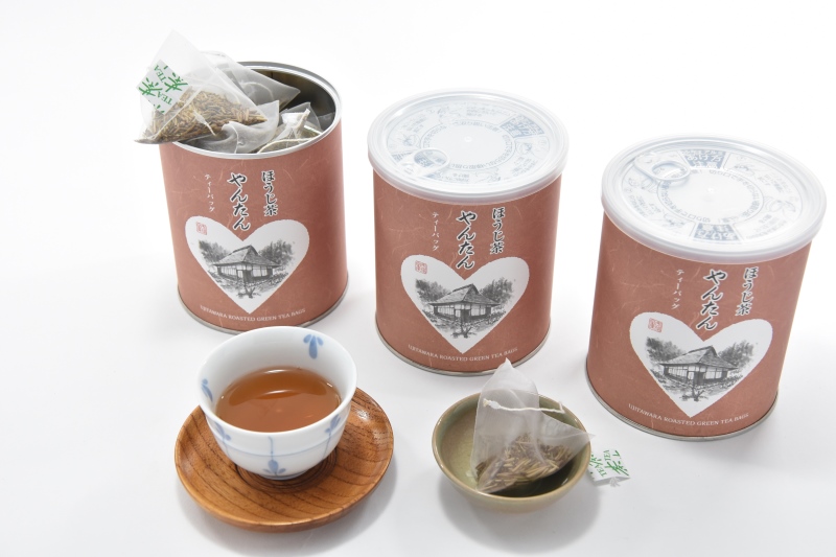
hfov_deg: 36.3
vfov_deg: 24.6
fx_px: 1277
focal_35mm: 55
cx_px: 418
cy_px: 278
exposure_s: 1/60
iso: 2500
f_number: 9
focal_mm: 55
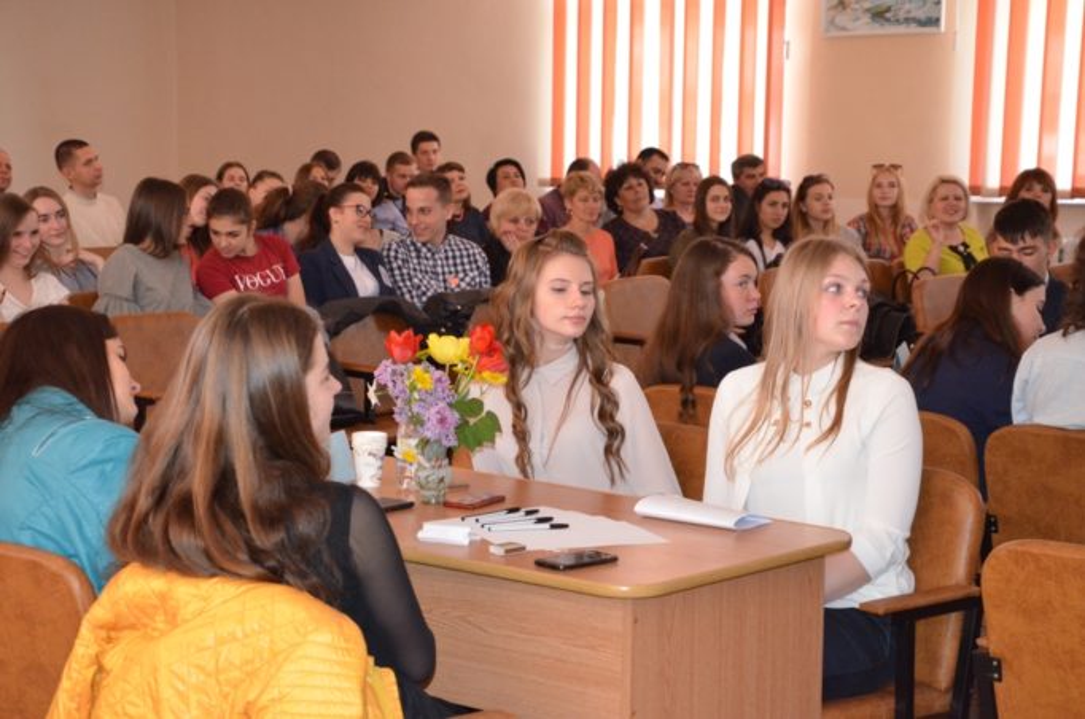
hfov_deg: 26.0
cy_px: 360
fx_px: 2346
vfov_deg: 17.4
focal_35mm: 78
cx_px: 542
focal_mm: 52
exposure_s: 1/200
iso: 4000
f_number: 7.1
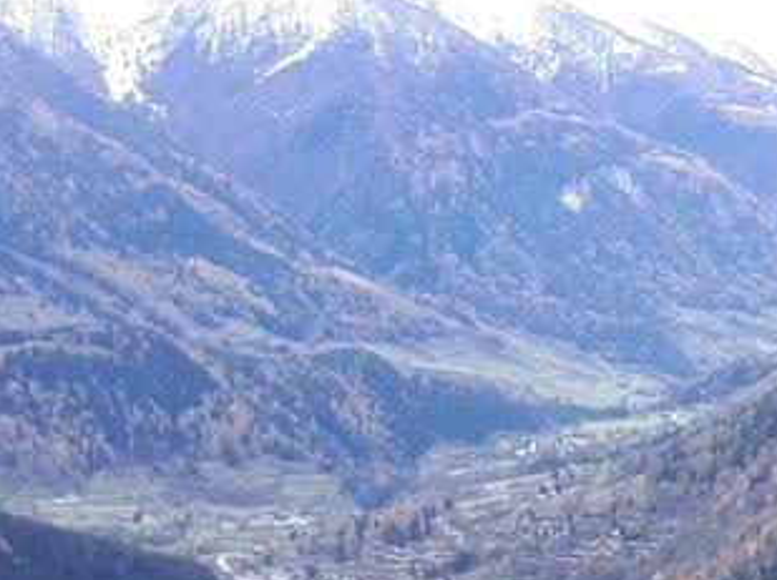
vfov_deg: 20.4
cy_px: 565
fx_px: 1569
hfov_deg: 26.2
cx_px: 797
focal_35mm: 70
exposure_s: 1/120
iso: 64
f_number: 1.9
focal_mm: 3.6
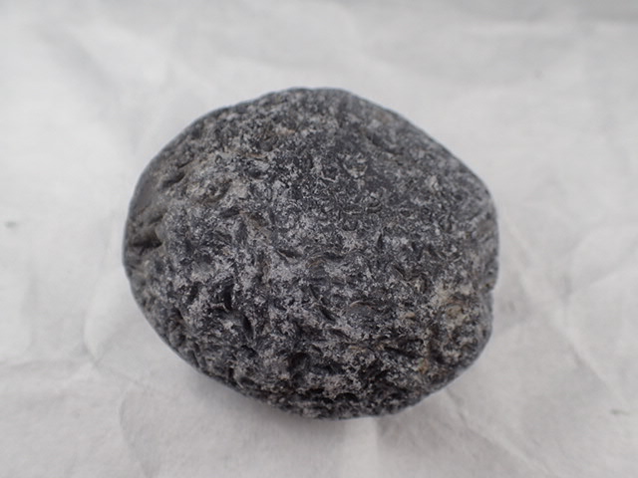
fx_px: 590
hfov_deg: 56.8
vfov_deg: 44.2
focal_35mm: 32
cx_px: 319
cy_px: 239
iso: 100
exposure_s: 1/500
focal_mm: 5.87
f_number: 2.4
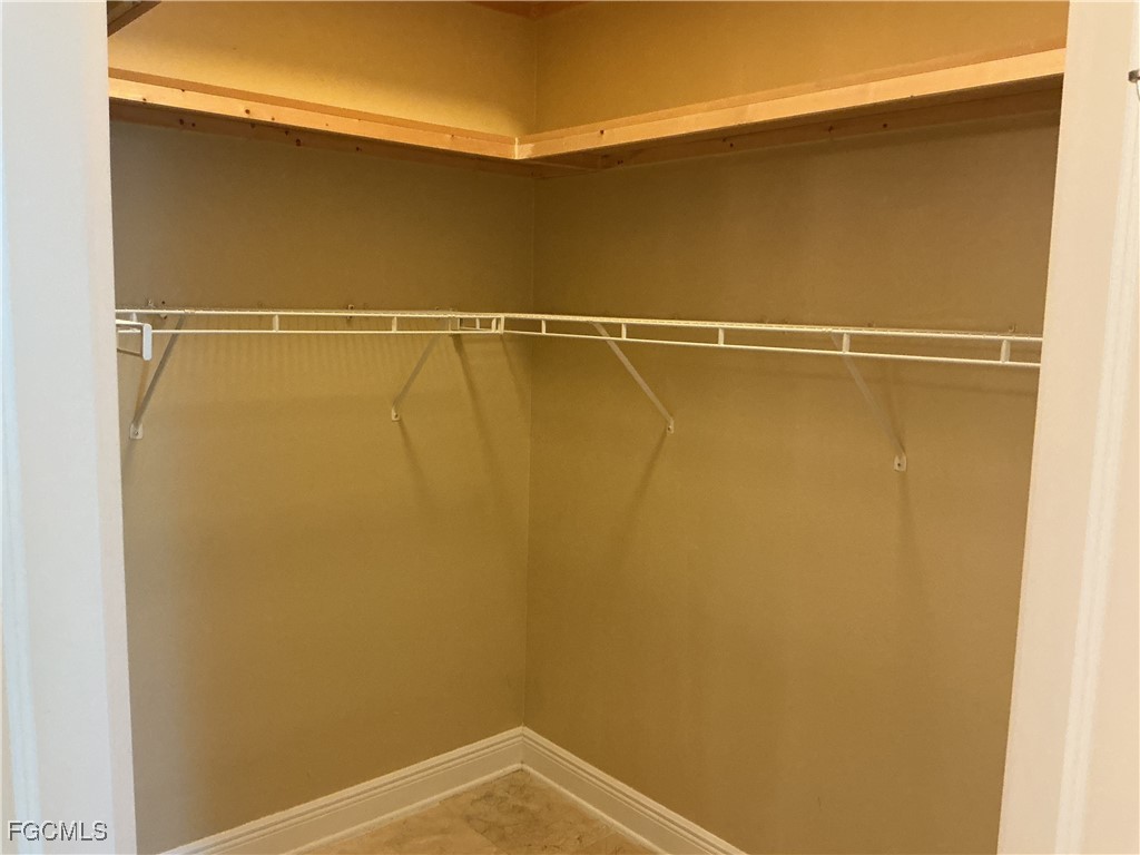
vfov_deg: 48.2
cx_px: 570
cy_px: 428
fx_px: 955
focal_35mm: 29
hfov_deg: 61.7
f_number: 1.8
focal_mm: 3
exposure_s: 1/60
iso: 160
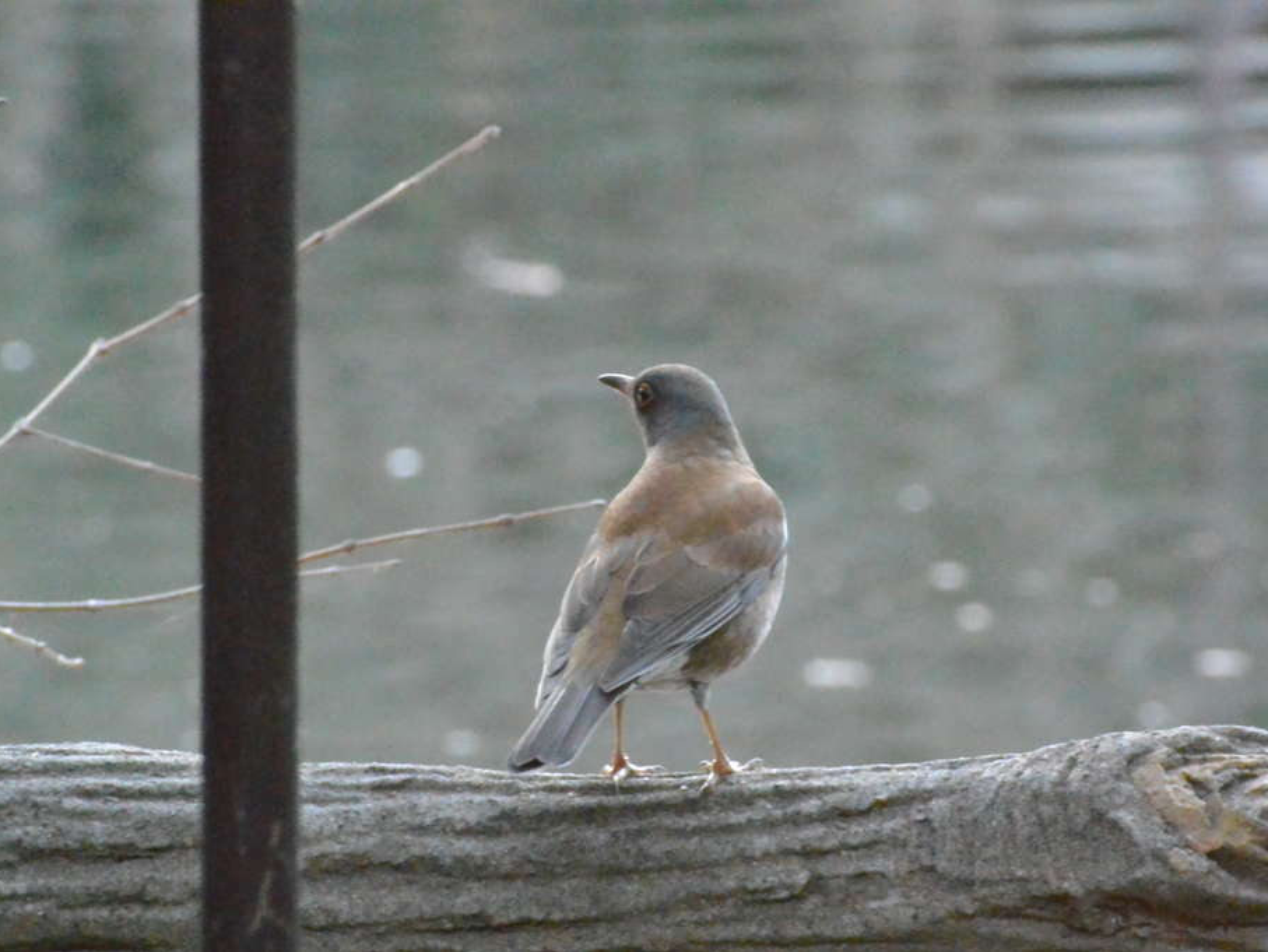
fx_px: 32211
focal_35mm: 879
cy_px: 476
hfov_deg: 2.3
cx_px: 664
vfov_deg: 1.7
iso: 6400
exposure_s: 1/20
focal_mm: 300
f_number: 14
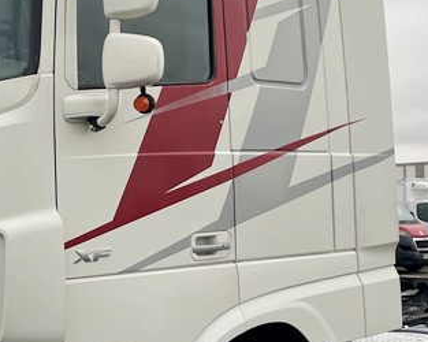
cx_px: 126
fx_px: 1051
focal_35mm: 83
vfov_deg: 18.5
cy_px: 144
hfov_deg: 22.9
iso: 32
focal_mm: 4.2
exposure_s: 1/231
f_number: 1.6
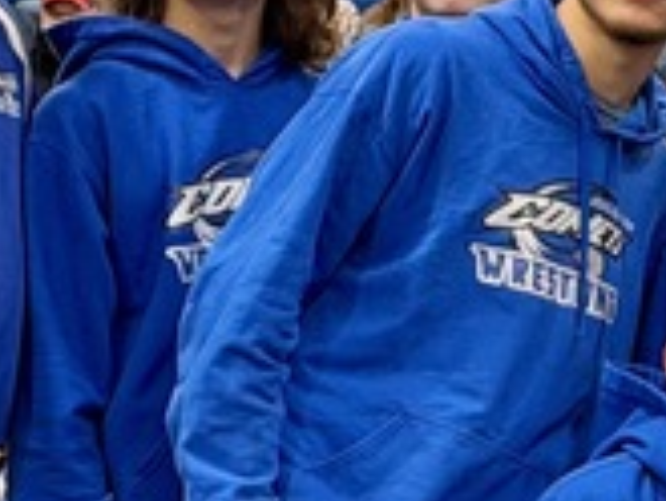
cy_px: 630
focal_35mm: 298
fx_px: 5738
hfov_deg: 6.5
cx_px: 1324
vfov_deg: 5.0
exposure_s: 1/40
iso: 200
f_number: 1.78
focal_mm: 6.76
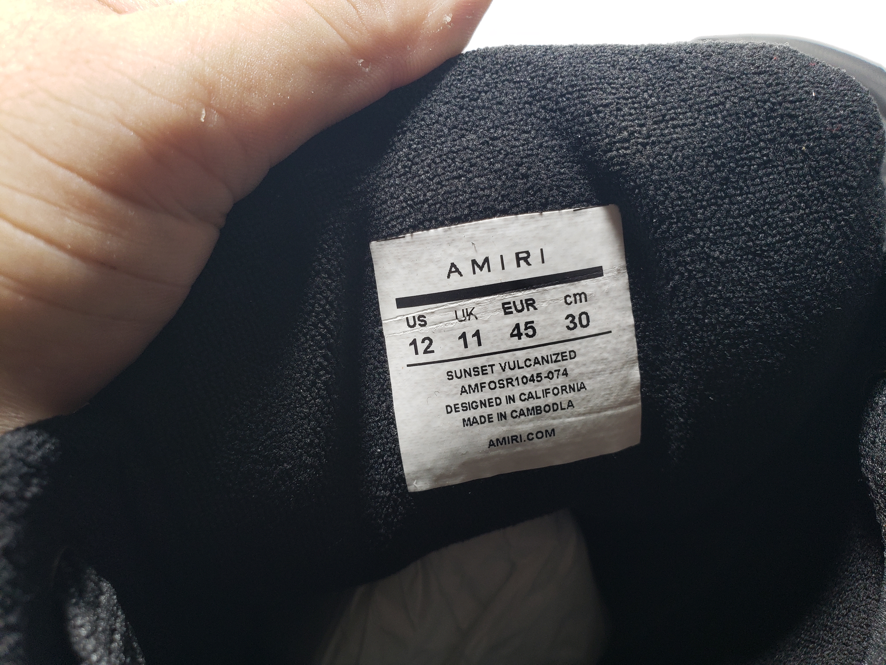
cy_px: 332
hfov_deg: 67.3
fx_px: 665
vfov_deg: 53.1
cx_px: 443
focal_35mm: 26
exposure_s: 1/50
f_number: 2.4
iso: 50
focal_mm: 4.3
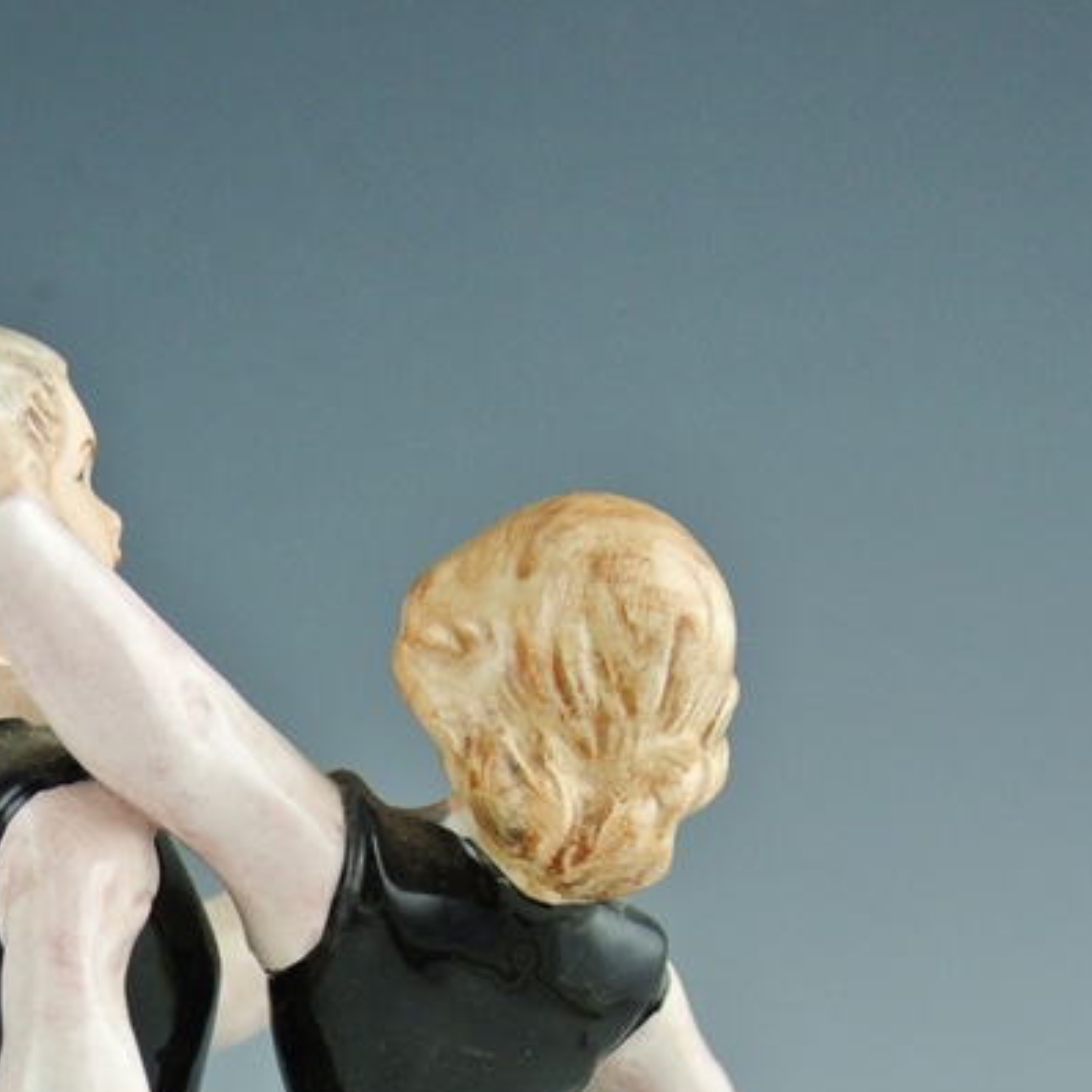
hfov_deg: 19.2
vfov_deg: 18.3
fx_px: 3212
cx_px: 271
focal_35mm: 90
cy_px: 1320
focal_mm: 15.7
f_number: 4.2
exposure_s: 1/100
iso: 400
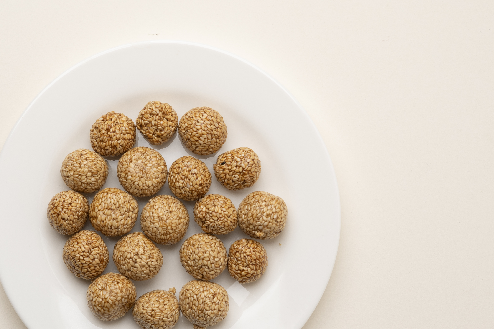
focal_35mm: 95
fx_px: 1303
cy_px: 224
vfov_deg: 14.4
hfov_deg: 21.4
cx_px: 169
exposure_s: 1/30
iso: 80
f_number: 5
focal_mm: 50
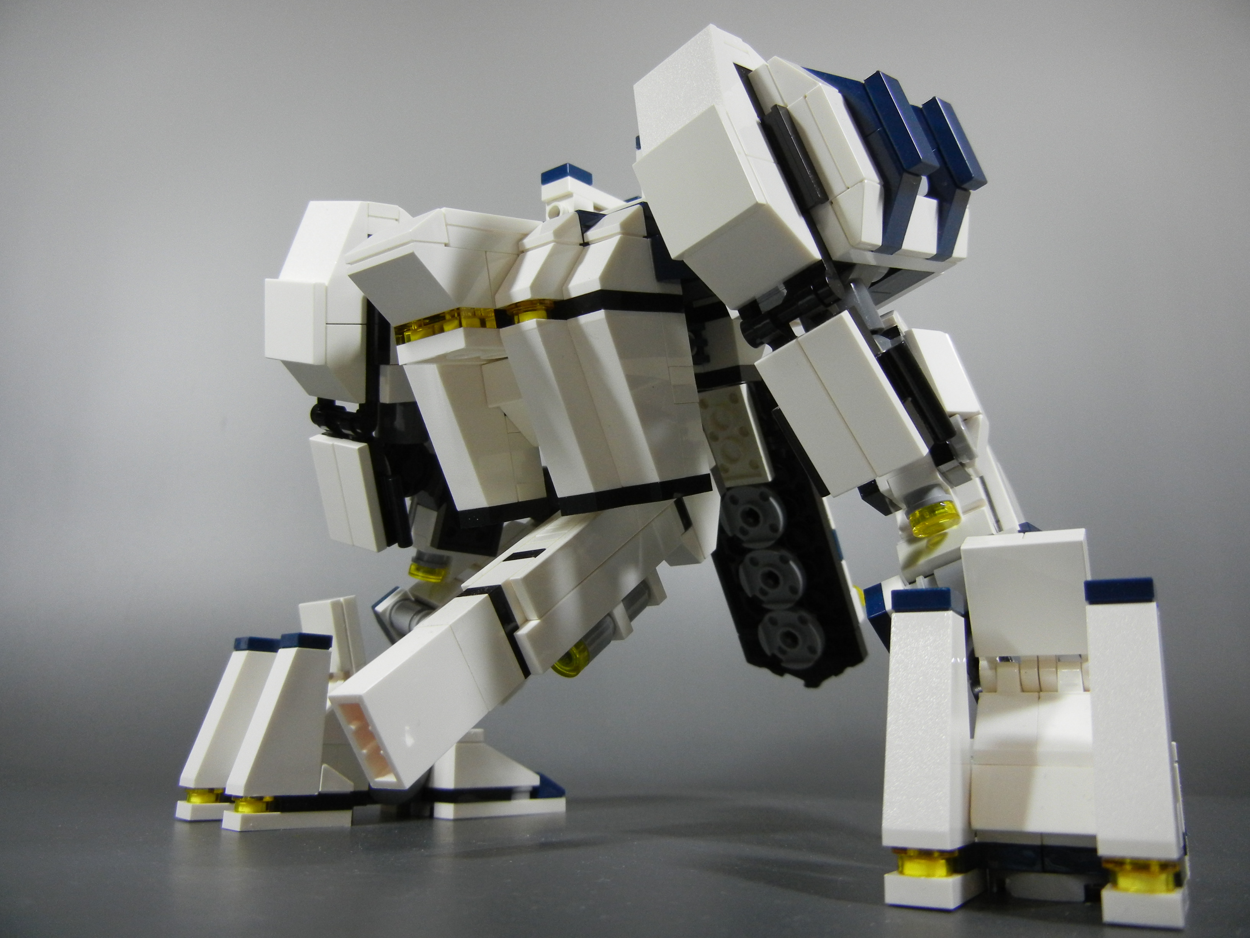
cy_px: 469
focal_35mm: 30
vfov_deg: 46.8
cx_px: 625
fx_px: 1083
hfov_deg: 60.0
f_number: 3.5
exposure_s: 1/64
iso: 400
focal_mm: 5.4
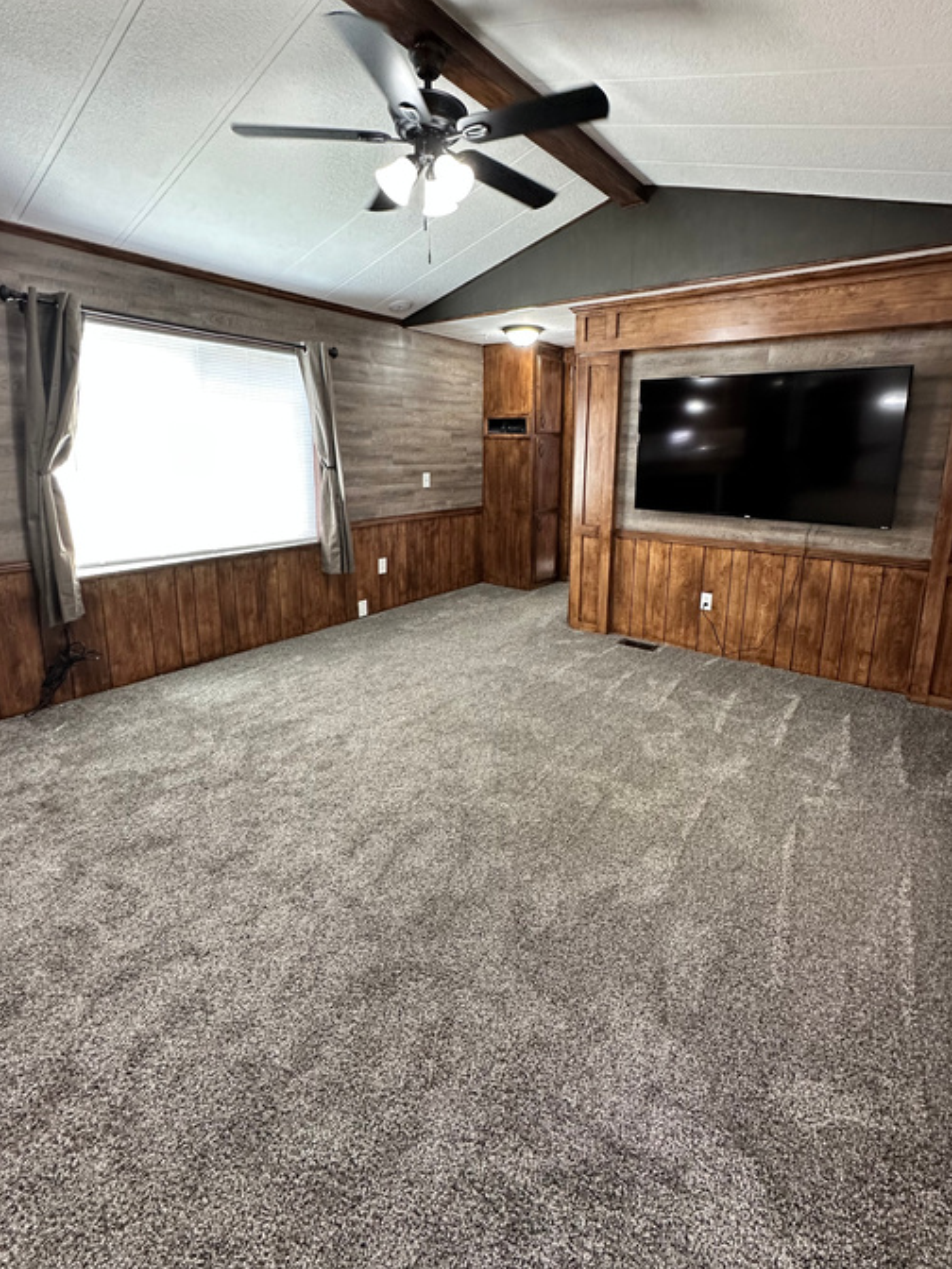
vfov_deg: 94.1
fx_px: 587
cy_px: 559
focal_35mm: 16
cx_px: 508
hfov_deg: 78.0
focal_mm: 2.22
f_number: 2.2
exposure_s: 1/60
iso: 250
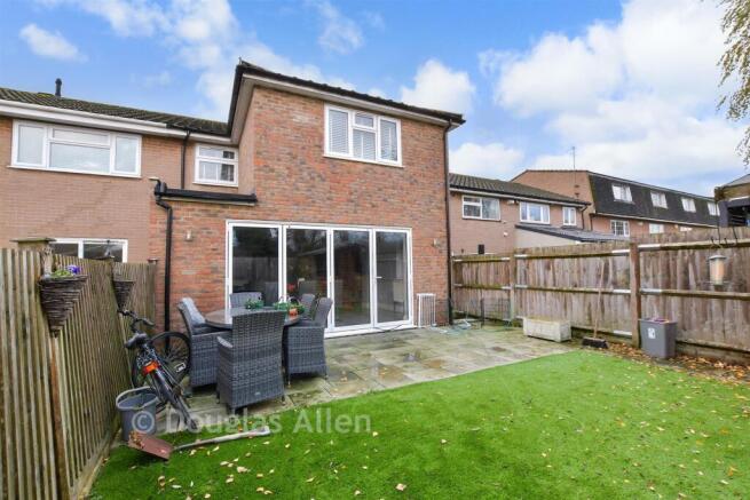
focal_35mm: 15
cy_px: 250
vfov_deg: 77.4
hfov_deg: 100.4
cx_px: 375
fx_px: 313
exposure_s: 1/50
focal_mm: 10
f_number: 8
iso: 200
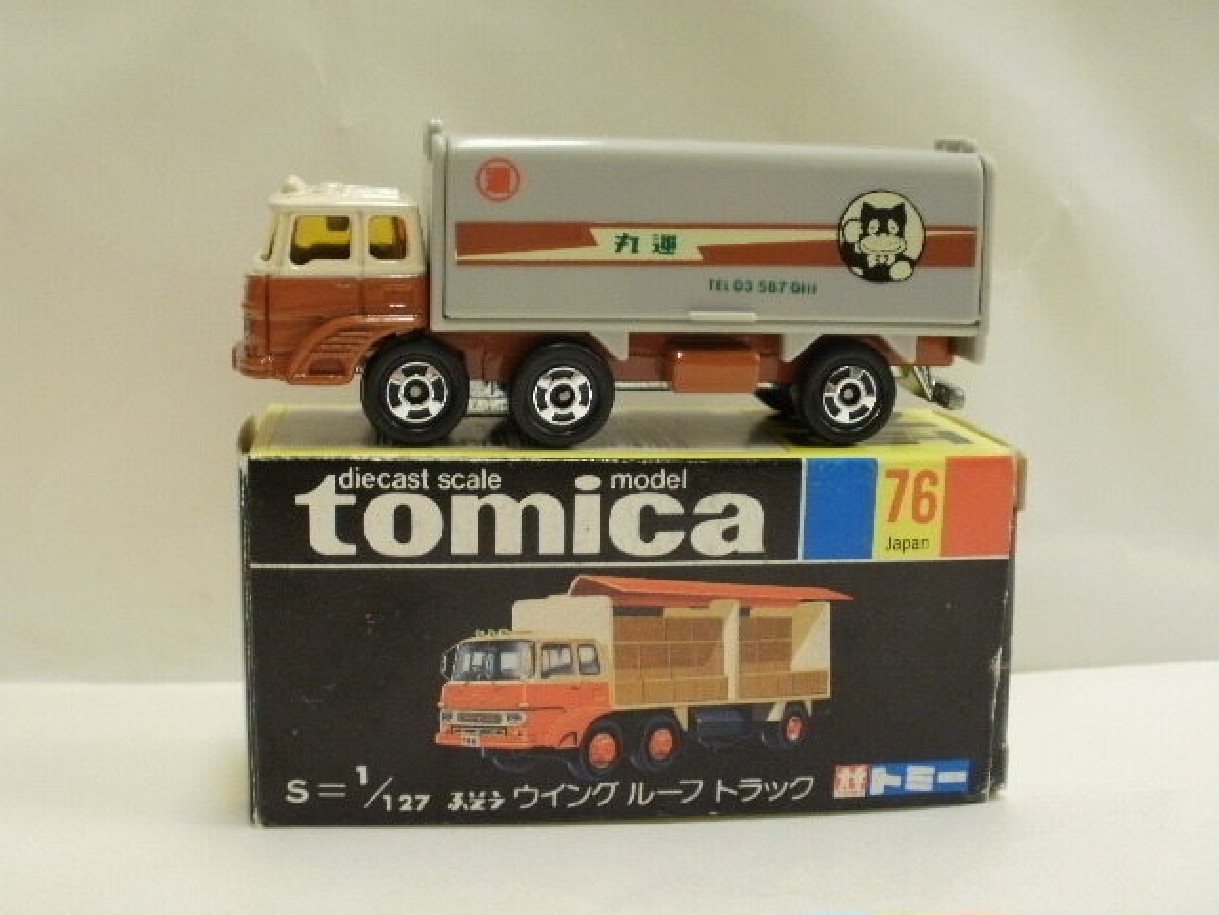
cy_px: 458
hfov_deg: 42.9
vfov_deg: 32.9
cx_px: 610
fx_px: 1549
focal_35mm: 44
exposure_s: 1/15
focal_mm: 7.7
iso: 125
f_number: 4
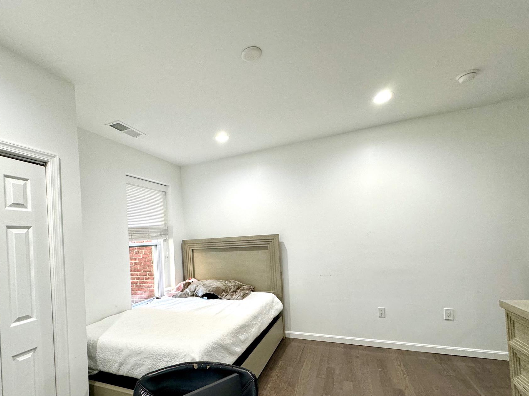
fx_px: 260
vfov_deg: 73.9
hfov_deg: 90.6
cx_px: 231
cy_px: 239
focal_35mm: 17
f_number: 2.2
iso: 200
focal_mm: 2.22
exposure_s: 1/120
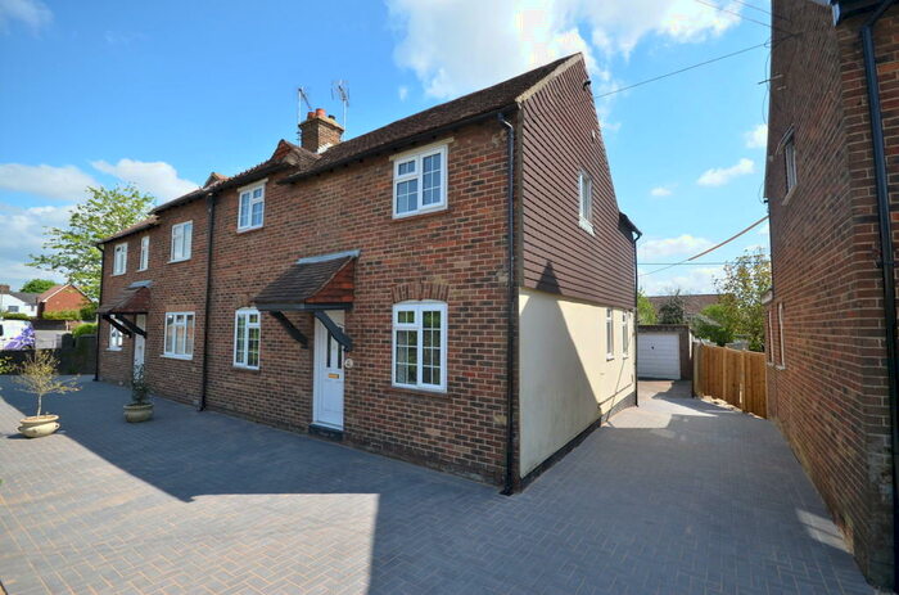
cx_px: 450
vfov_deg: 77.0
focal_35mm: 15
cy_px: 298
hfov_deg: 100.5
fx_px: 374
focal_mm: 10
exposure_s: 1/200
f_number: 7.1
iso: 100
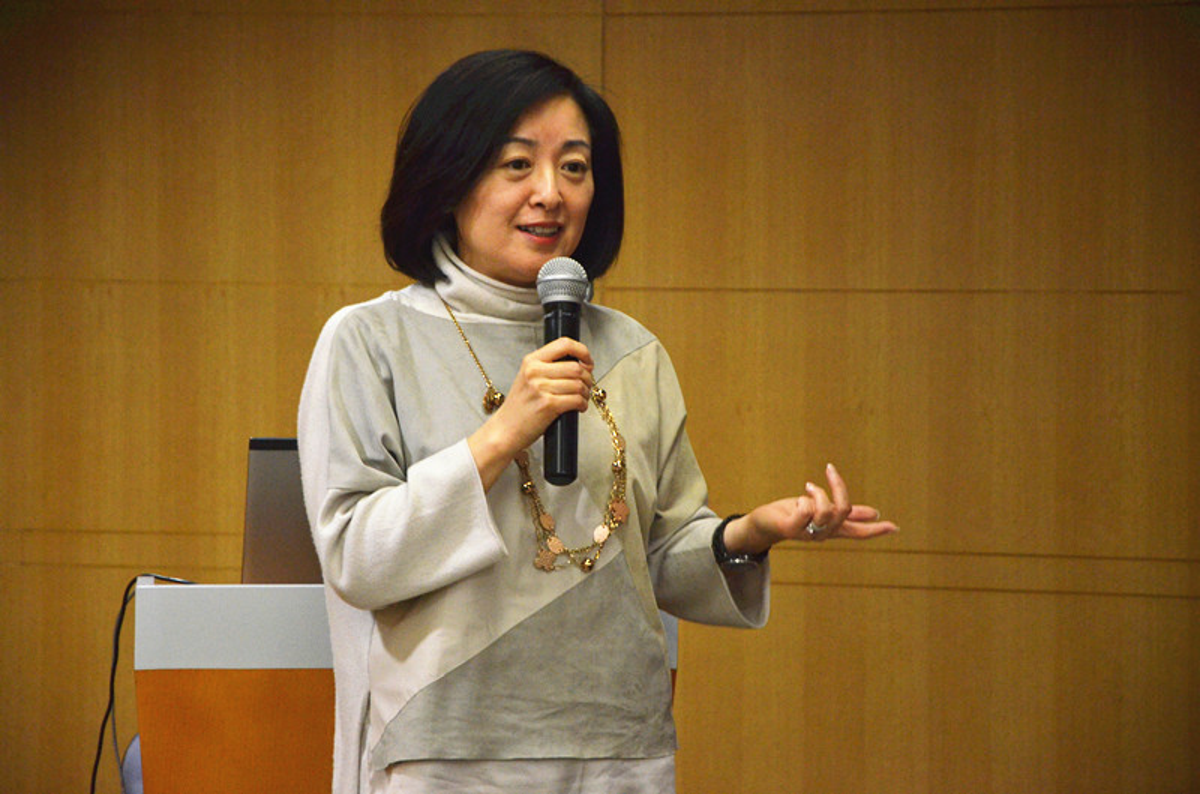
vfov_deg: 8.7
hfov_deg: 13.1
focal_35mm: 158
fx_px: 5237
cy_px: 397
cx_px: 600
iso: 1250
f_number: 5.6
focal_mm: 105
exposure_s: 1/100
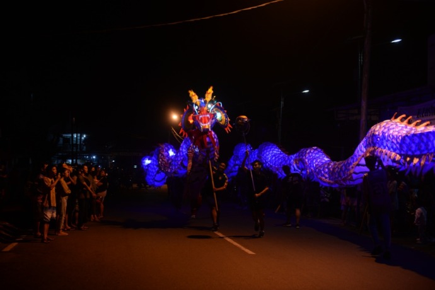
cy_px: 145
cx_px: 218
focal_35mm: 44
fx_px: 532
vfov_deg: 30.5
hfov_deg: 44.5
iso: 800
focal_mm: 44
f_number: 2.8
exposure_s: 1/80
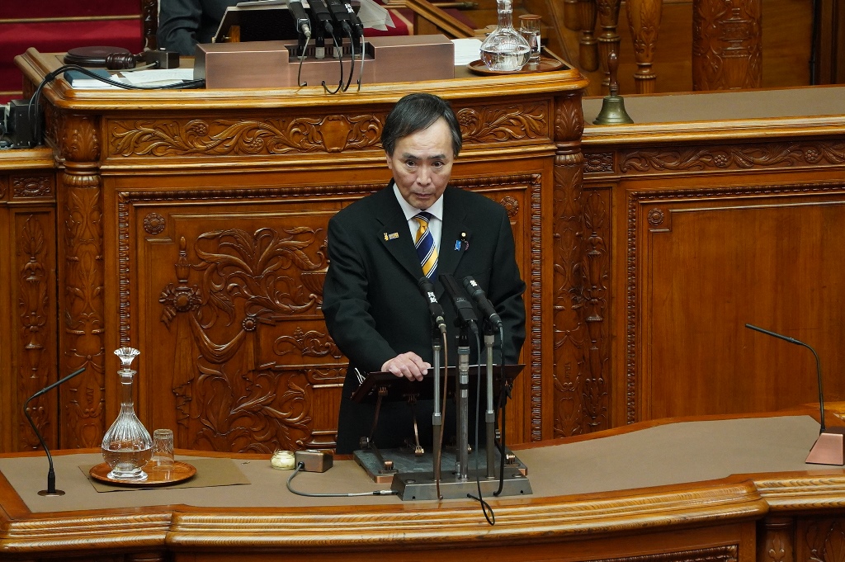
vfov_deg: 4.6
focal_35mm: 300
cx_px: 422
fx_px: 7036
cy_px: 281
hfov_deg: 6.9
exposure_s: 1/100
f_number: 5.6
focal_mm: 200
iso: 5000
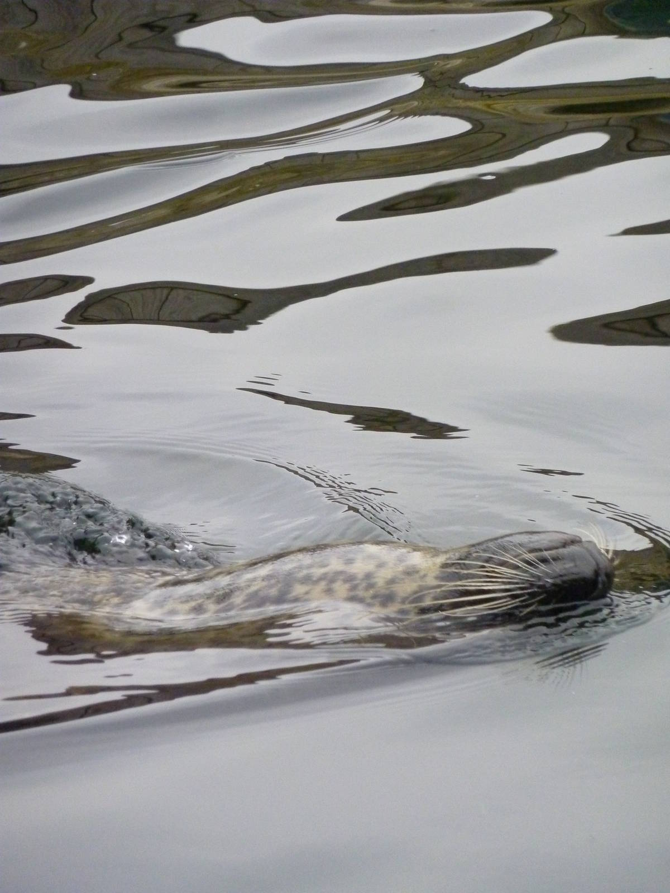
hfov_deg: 5.0
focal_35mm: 300
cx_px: 335
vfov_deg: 6.6
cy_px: 446
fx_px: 7742
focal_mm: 49.2
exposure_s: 1/250
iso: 640
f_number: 4.9
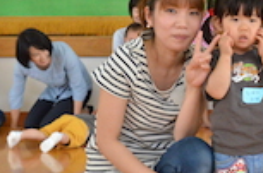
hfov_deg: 13.5
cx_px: 289
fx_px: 1085
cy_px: 93
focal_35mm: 149
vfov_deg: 9.1
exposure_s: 1/160
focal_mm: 38
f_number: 6.3
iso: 4000
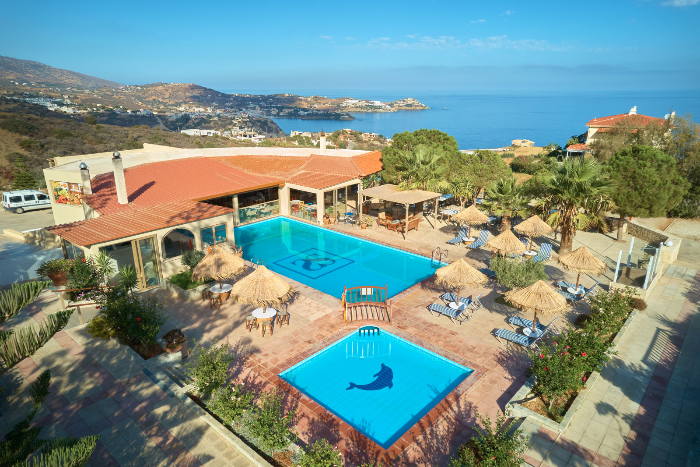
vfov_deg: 57.2
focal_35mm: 22
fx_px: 428
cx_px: 350
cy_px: 234
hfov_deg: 78.6
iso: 110
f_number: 2.8
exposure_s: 1/1500
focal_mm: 8.4
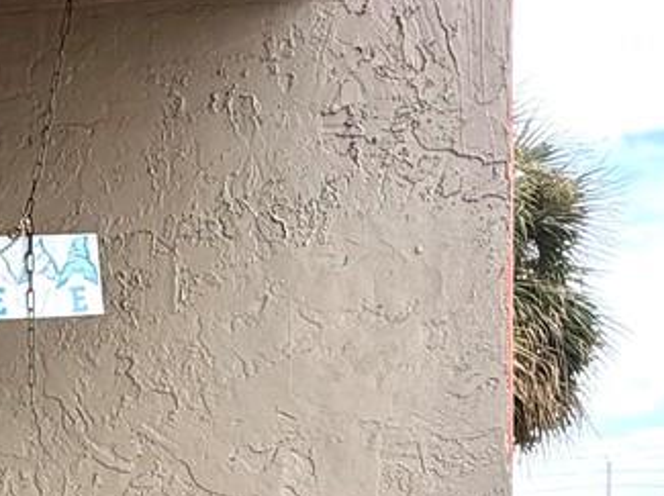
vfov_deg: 19.2
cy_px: 688
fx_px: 1322
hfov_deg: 26.9
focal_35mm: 69
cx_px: 33
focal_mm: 2.22
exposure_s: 1/502
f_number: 2.2
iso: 50
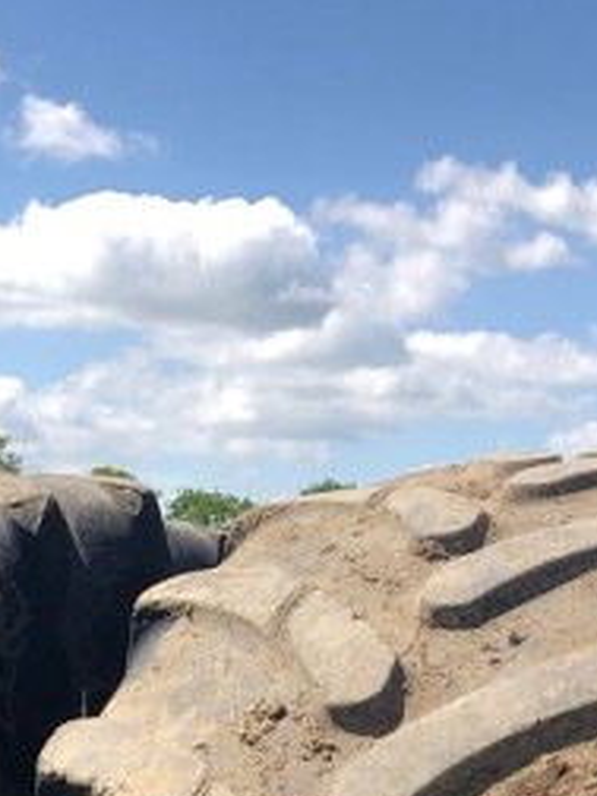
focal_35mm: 89
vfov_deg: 19.2
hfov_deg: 16.4
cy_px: 1197
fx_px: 2047
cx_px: 79
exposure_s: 1/1412
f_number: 1.8
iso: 20
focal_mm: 3.99
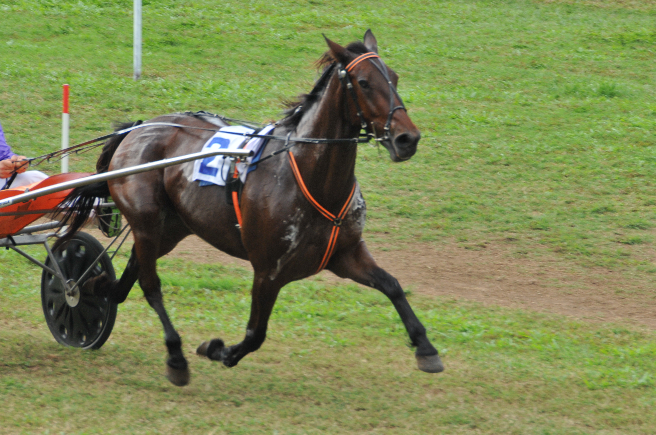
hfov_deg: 6.2
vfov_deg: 4.1
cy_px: 231
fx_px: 6060
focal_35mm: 333
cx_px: 326
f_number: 9
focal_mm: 170
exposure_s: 1/320
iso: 500
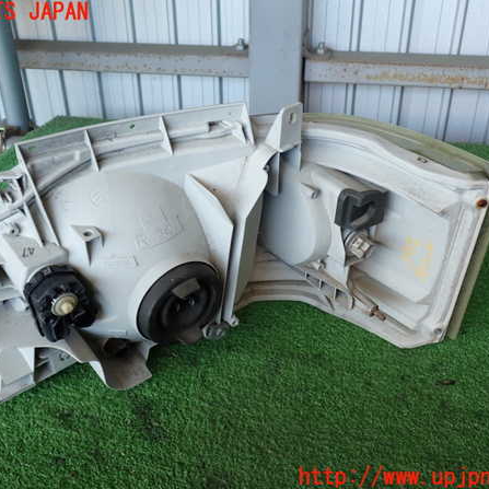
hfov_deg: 43.8
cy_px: 245
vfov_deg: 43.9
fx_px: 607
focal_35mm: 38
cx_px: 218
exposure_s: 1/60
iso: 100
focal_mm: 5.79
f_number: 2.4
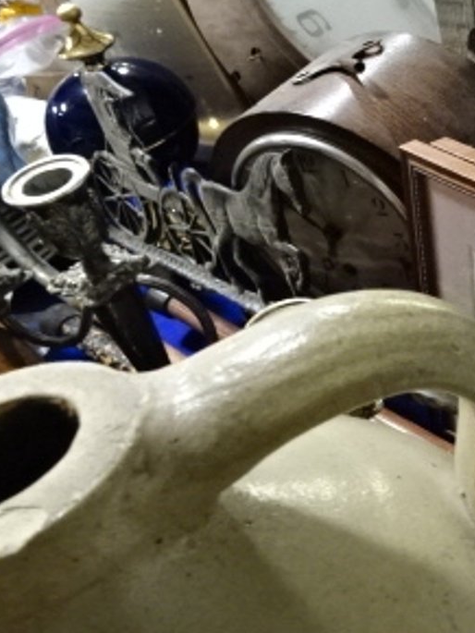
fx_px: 969
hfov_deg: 23.6
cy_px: 211
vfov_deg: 35.8
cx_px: 648
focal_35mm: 53
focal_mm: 4.1
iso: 800
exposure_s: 1/25
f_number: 3.5
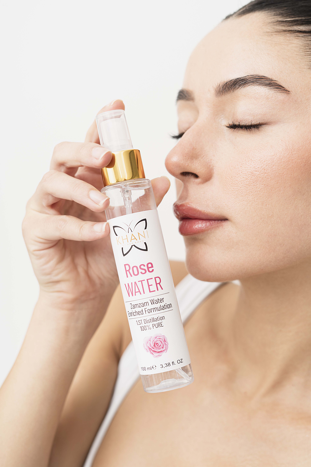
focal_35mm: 50
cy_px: 234
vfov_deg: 39.6
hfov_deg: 27.0
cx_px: 156
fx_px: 648
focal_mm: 50
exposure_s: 1/125
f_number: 4
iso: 100
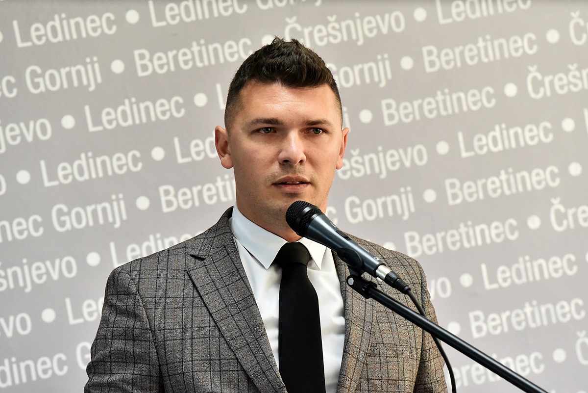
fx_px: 3268
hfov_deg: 10.3
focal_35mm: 200
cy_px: 196
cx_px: 294
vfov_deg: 6.9
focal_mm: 200
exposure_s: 1/400
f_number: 6.3
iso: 6400
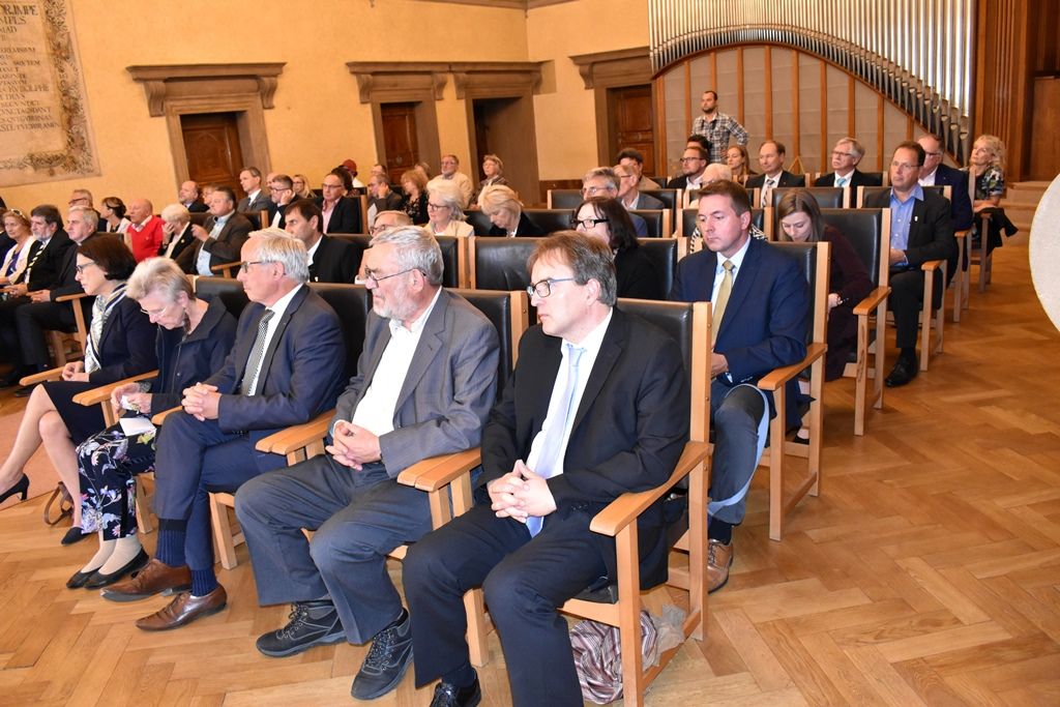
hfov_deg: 67.4
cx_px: 530
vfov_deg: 47.9
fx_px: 795
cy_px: 354
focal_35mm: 27
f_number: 5
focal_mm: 18
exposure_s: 1/60
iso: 2200
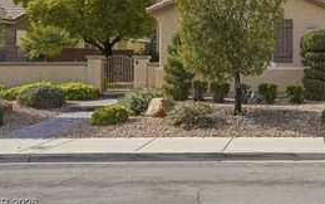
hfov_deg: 30.9
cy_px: 6
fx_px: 558
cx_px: 296
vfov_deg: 20.1
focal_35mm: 63
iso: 320
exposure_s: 1/2500
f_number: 9
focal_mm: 32
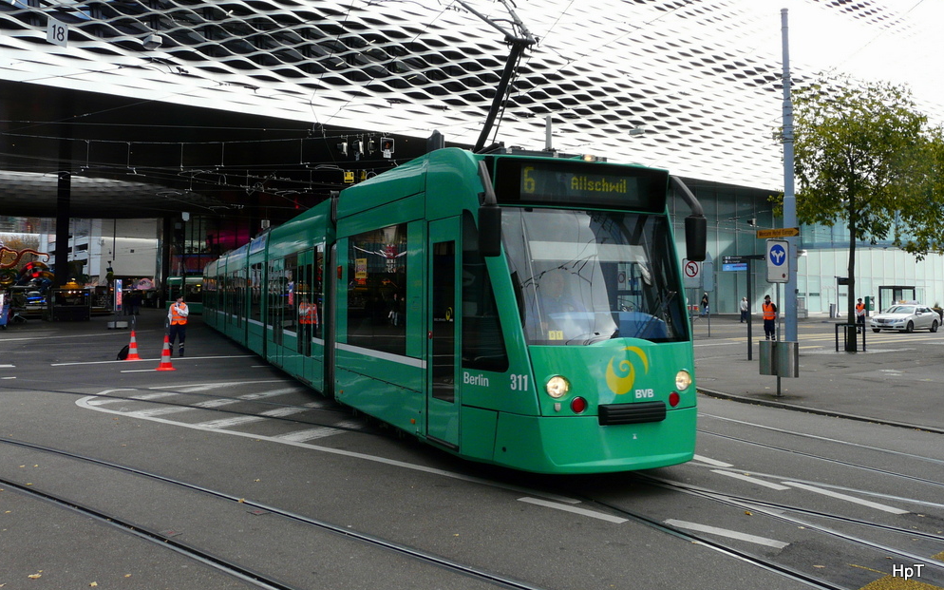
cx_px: 472
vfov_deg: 39.3
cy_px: 243
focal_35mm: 32
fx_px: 823
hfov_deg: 59.7
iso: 100
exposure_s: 1/200
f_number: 4
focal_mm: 4.9
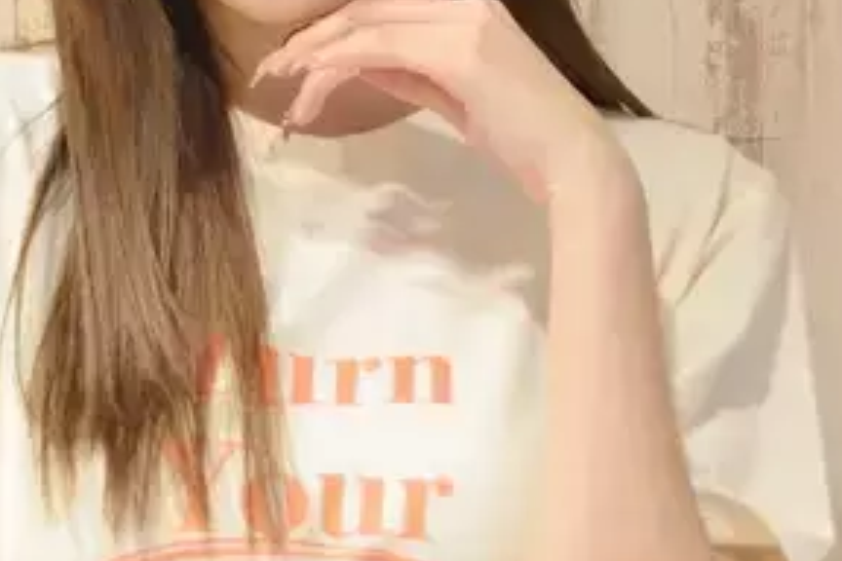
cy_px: 6
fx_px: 3648
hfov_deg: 13.2
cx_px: 313
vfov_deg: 8.7
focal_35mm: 156
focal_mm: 50
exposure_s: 1/200
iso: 2500
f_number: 4.8
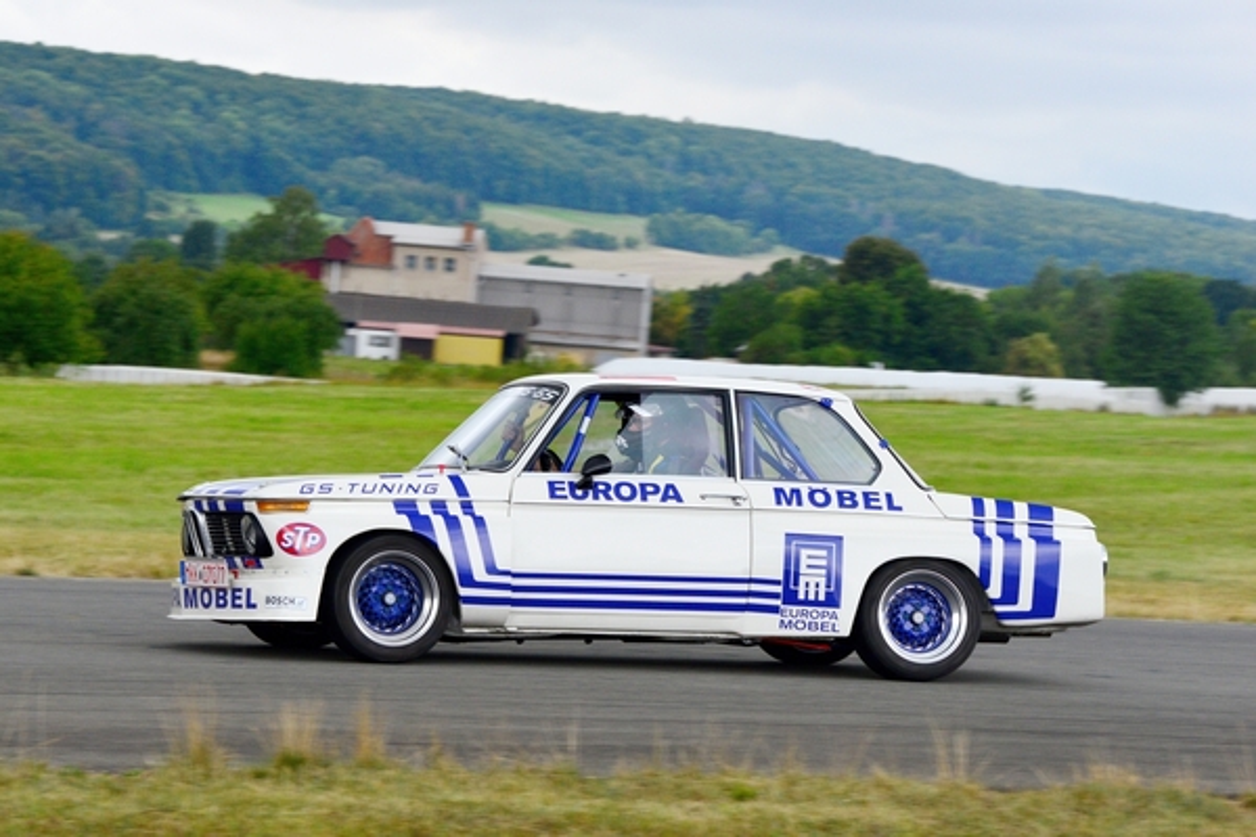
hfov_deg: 11.7
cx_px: 628
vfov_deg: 7.8
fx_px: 6105
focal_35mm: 175
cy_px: 418
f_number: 11
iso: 1600
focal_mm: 175
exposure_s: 1/400
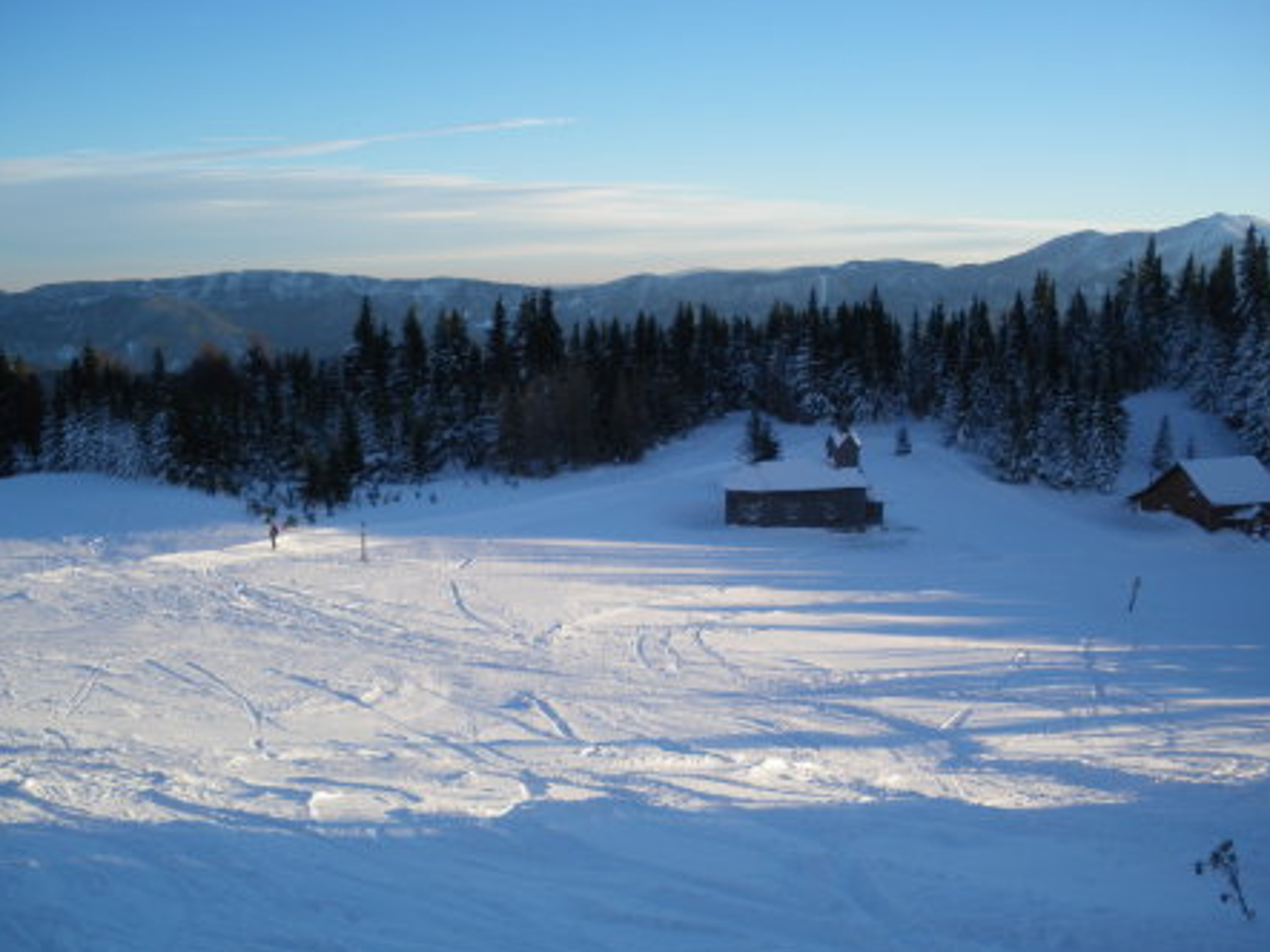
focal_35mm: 39
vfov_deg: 36.8
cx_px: 659
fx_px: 1430
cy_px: 473
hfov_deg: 47.9
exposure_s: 1/250
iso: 64
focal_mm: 6.3
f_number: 3.5
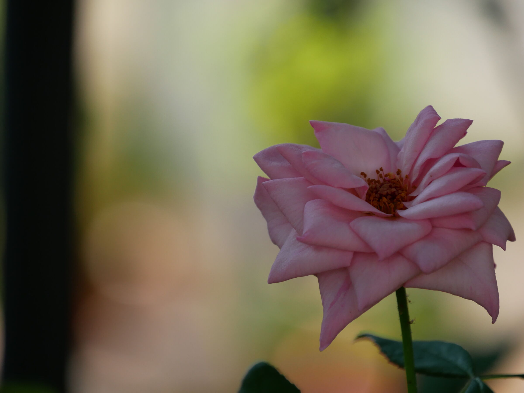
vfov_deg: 5.3
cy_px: 196
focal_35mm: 280
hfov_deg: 7.1
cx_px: 262
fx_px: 4240
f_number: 5.6
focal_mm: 140
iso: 500
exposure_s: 1/320
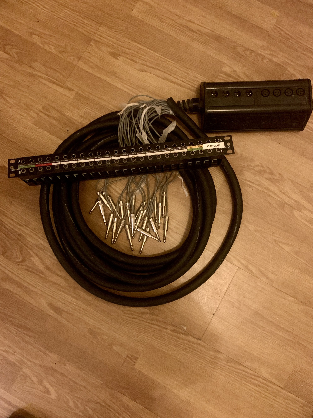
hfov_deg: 53.1
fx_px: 313
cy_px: 209
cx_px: 156
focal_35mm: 26
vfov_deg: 67.3
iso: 800
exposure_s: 1/20
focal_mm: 4.25
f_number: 1.8
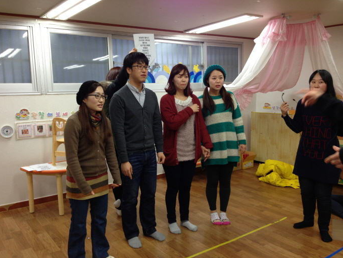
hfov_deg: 53.9
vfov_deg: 41.8
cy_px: 132
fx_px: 337
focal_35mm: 34
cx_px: 167
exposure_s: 1/20
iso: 80
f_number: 2.4
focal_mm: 4.13
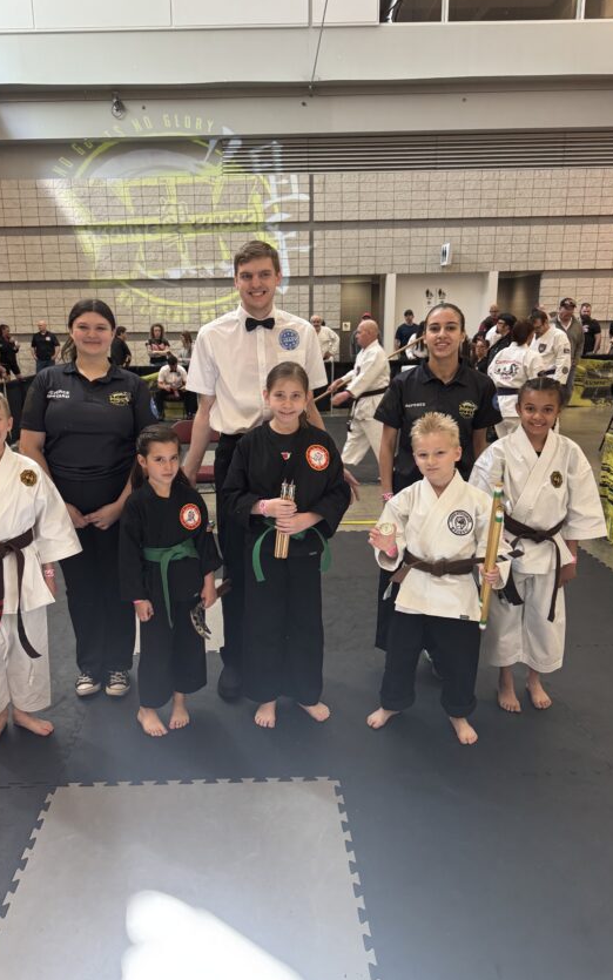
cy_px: 497
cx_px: 252
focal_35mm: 26
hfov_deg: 47.4
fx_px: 695
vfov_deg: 70.4
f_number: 1.78
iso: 250
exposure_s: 1/60
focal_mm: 6.76
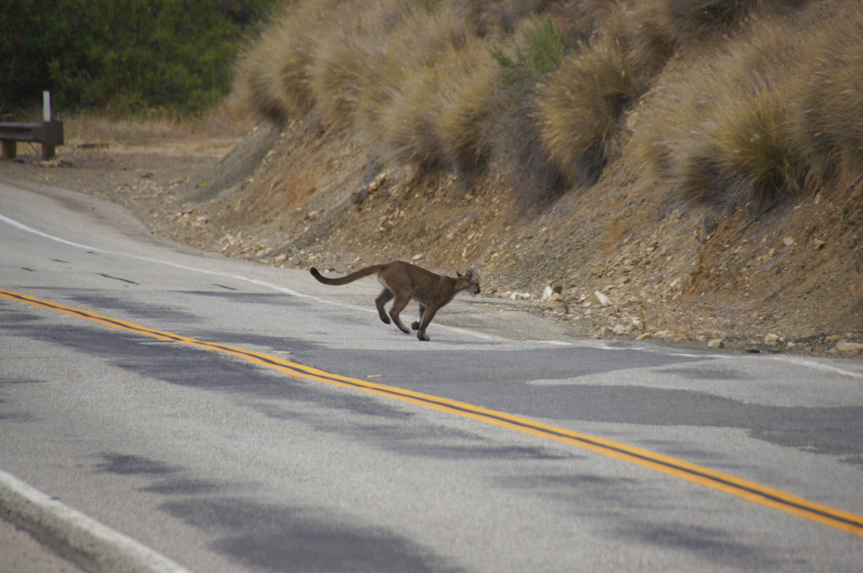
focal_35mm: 375
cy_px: 286
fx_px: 8978
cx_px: 432
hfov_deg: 5.5
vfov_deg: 3.7
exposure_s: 1/400
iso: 125
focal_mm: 250
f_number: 6.3
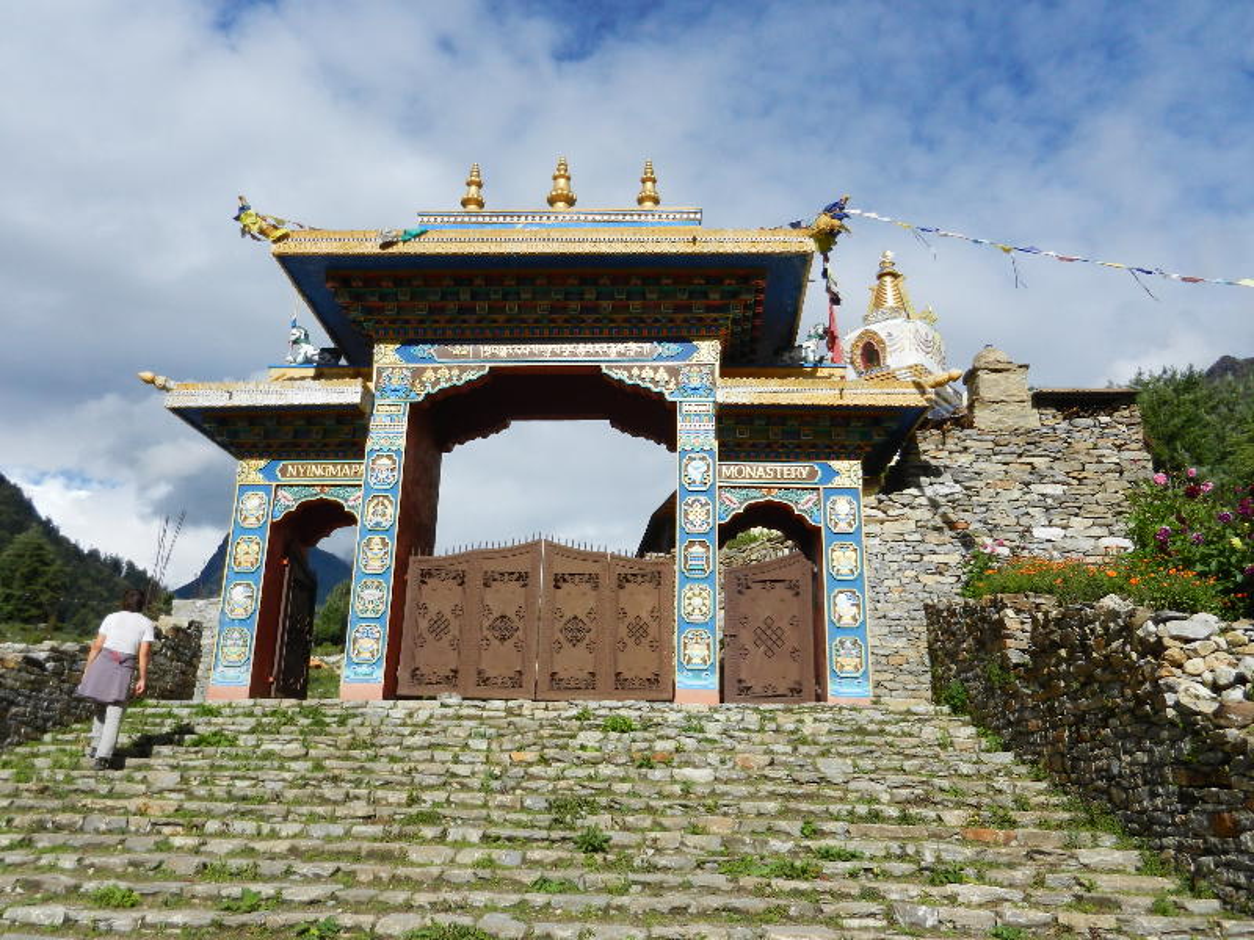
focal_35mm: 29
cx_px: 627
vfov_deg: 48.2
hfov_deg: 61.7
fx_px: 1051
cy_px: 470
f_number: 7.2
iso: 160
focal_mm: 5.1
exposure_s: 1/640
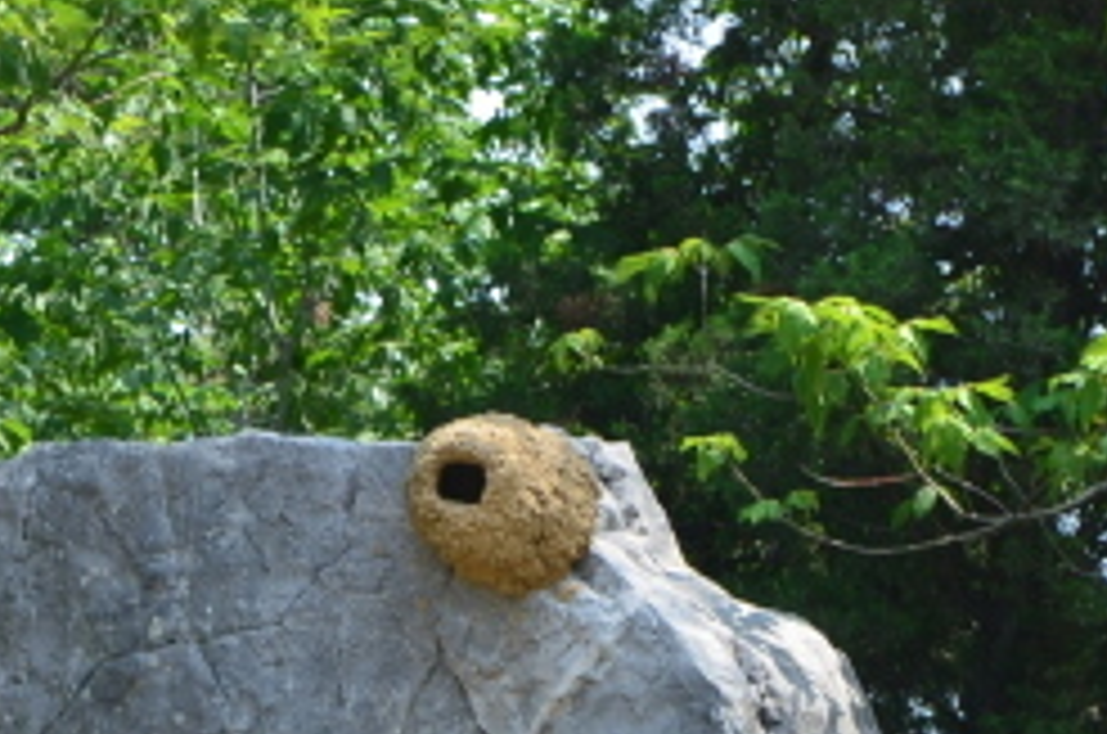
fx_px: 9207
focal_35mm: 300
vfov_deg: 4.5
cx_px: 130
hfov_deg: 6.9
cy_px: 1396
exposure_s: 1/80
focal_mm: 48
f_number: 9
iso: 100
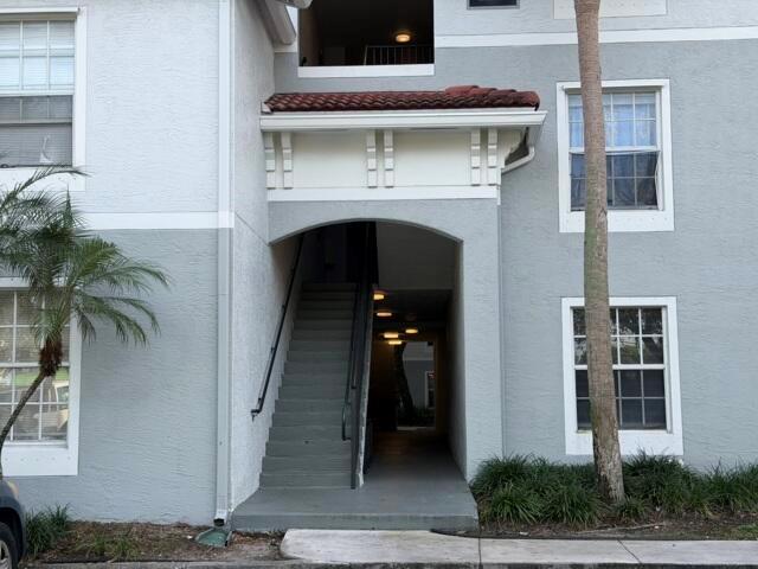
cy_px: 284
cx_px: 379
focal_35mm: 48
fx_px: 1051
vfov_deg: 30.3
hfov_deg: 39.7
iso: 64
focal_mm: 6.76
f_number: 1.78
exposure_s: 1/601
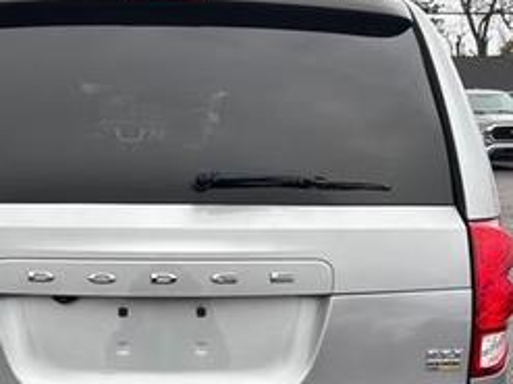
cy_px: 311
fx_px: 785
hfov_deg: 35.9
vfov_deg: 26.9
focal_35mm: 53
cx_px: 174
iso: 50
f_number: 1.6
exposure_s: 1/591
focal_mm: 5.96
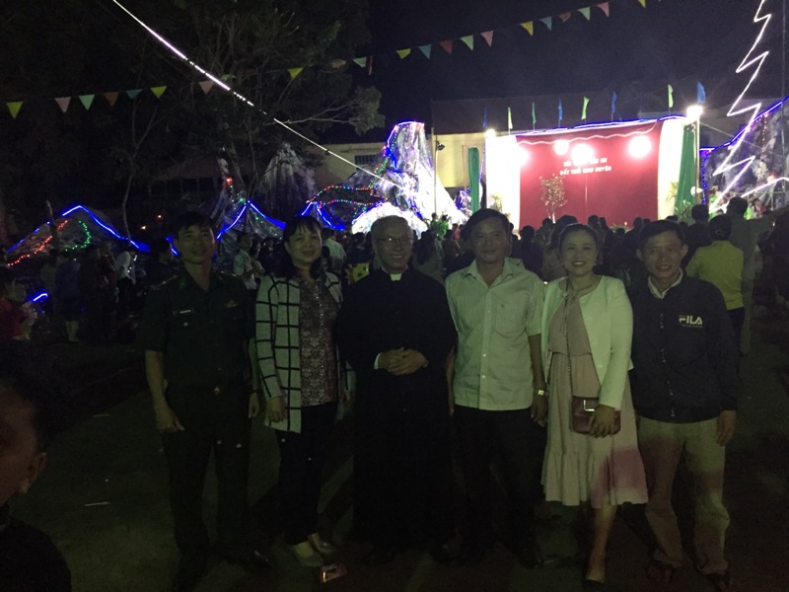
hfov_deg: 61.7
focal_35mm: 29
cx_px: 394
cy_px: 296
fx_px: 661
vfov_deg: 48.2
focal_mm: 4.15
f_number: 2.2
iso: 400
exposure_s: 1/17
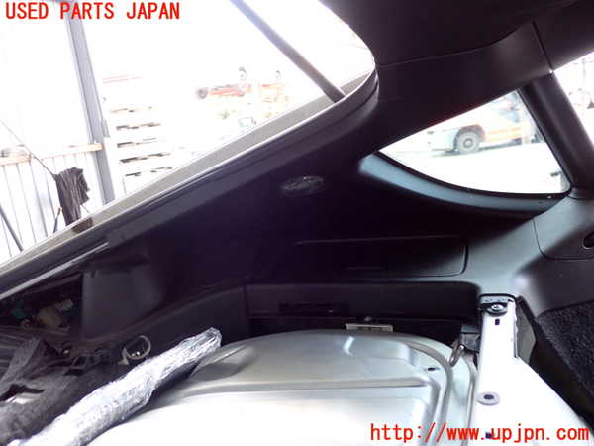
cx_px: 297
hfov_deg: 60.0
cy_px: 223
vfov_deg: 46.8
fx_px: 515
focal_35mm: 30
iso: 200
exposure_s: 1/60
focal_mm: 5.4
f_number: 2.3
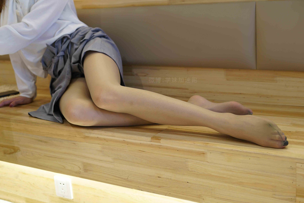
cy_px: 102
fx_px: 422
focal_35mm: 50
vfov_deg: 27.0
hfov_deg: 39.6
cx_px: 152
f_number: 3.2
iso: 250
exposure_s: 1/25
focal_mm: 50
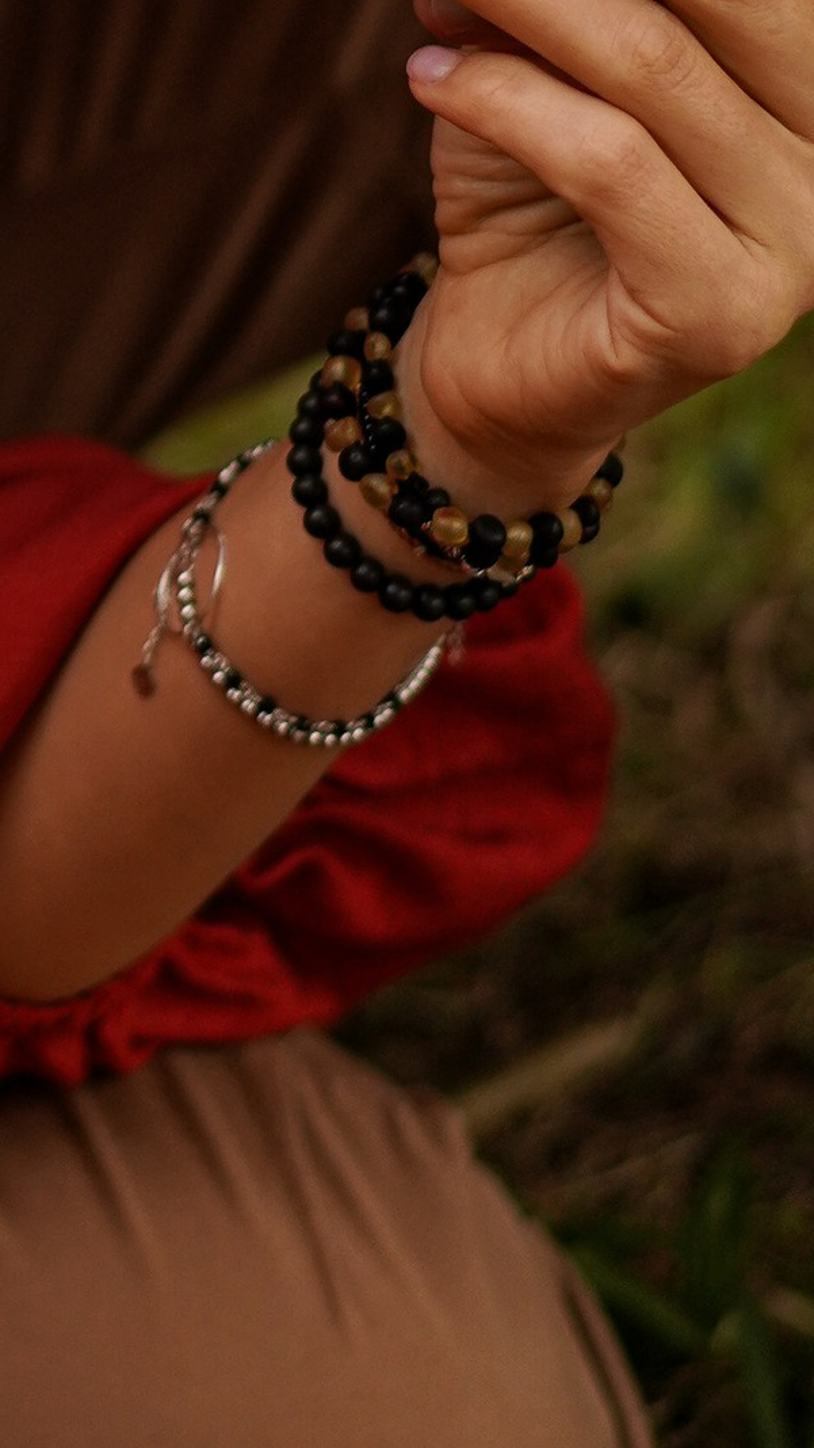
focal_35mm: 207
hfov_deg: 5.8
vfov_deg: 10.2
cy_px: -317
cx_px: -692
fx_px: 7946
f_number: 1.8
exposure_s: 1/2000
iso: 250
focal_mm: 55
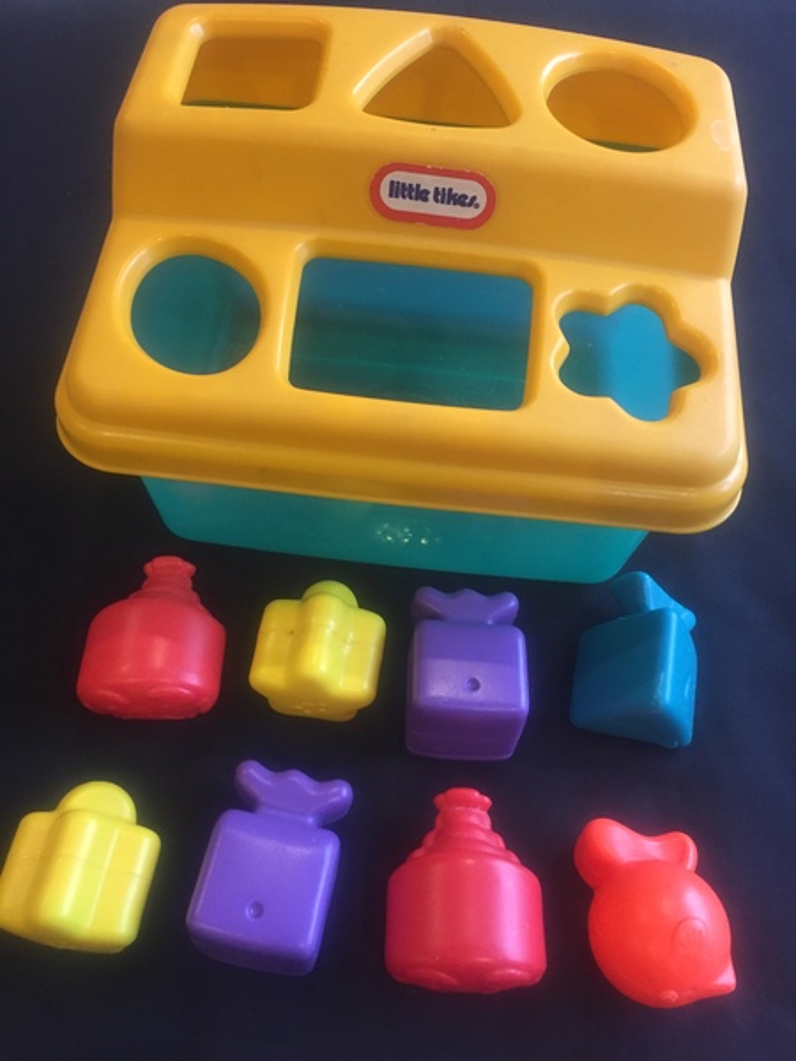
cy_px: 530
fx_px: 889
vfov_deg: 61.7
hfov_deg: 48.2
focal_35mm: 29
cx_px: 398
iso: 200
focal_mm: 4.15
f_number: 2.2
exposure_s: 1/33
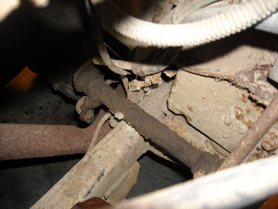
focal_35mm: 35
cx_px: 139
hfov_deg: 52.6
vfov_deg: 40.7
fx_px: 281
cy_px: 104
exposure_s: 1/60
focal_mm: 5.7
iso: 200
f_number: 2.8
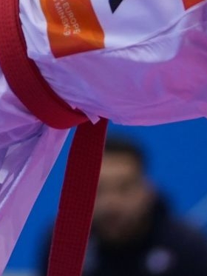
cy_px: -140
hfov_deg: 1.3
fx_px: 9323
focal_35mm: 1170
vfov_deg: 1.7
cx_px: -217
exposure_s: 1/1000
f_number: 2.8
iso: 1000
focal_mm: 168
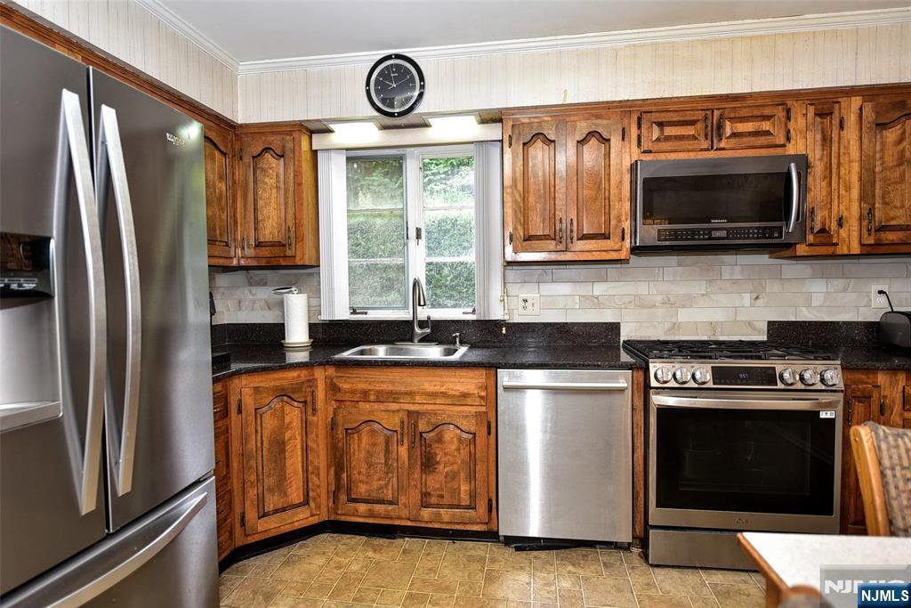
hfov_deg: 84.0
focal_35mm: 20
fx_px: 506
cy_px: 304
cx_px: 456
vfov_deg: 61.9
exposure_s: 1/60
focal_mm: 20
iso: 200
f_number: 2.8
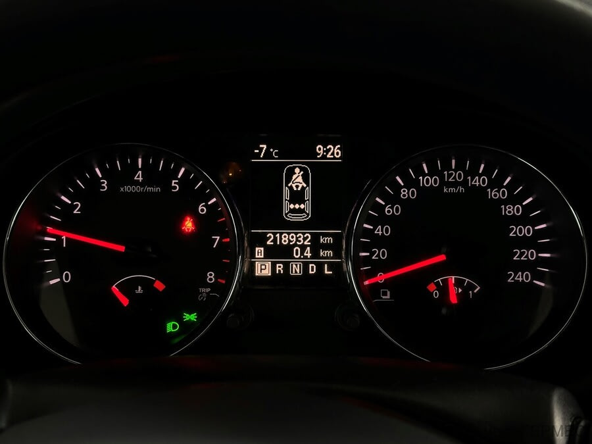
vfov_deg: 30.3
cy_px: 222
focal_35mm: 48
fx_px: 821
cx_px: 296
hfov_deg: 39.7
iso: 125
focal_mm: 6.86
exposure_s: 1/50
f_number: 1.78
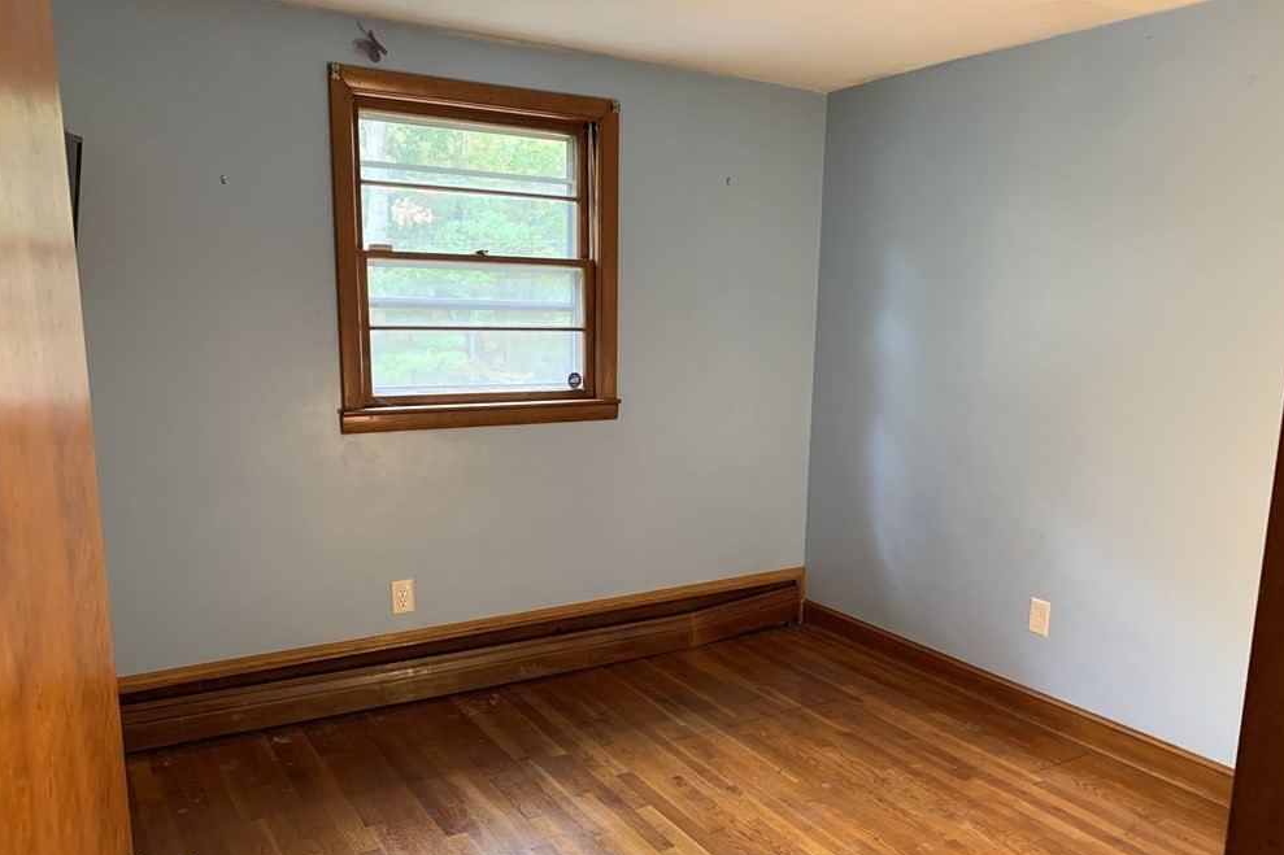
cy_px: 497
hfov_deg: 65.5
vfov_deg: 46.2
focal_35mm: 28
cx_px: 656
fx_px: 998
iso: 250
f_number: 1.8
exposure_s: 1/60
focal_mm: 4.25
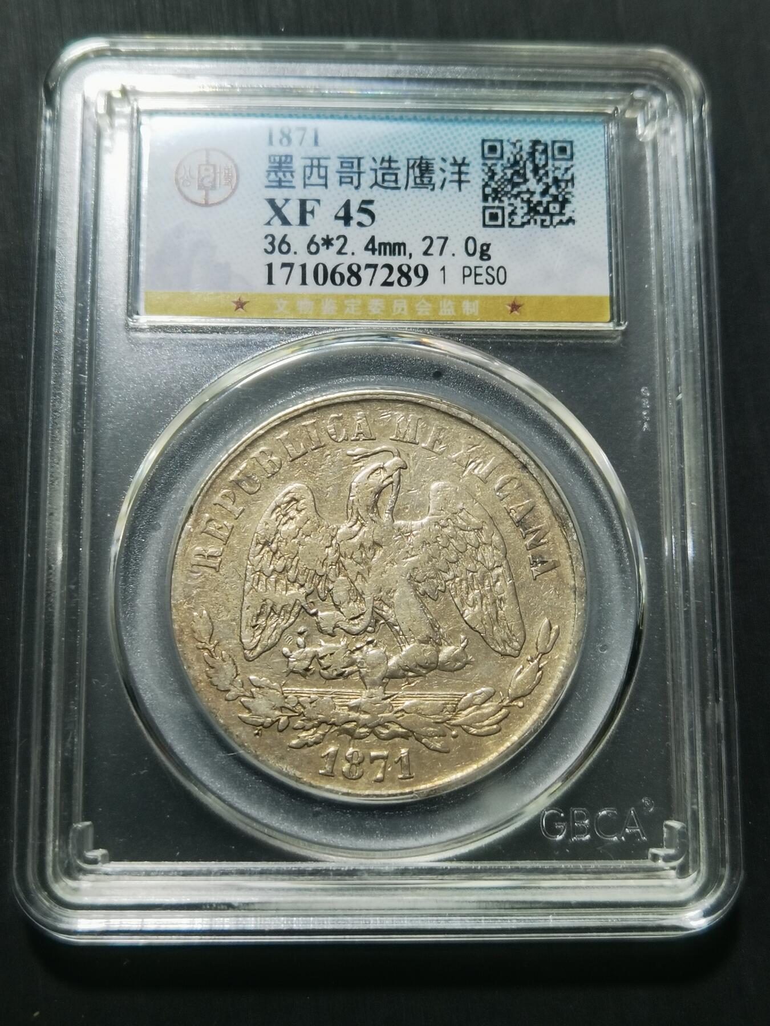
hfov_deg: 24.8
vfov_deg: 32.7
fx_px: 1750
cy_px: 513
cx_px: 385
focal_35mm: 59
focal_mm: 6.67
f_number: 1.9
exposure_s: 1/100
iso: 64
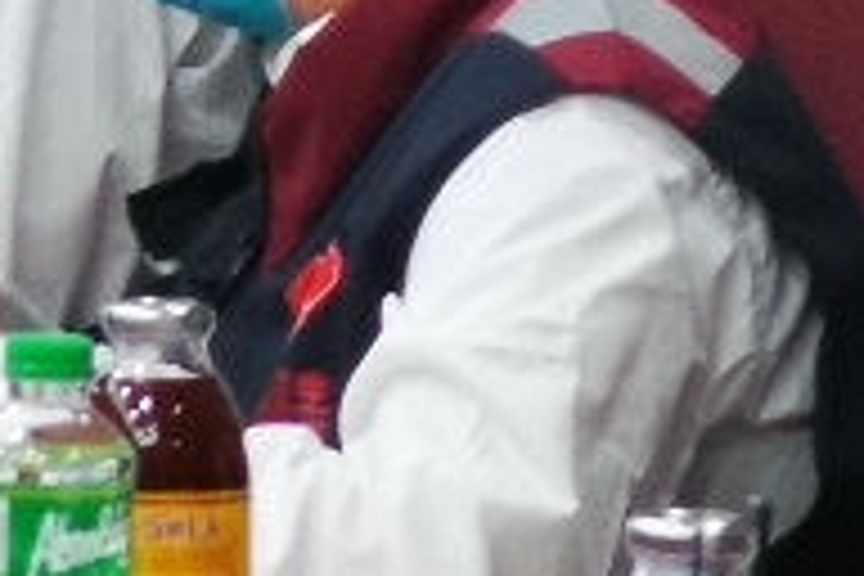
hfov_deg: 3.9
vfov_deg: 2.6
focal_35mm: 534
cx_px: -50
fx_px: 12815
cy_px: 76
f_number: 2.4
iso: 320
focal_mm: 7.48
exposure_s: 1/24
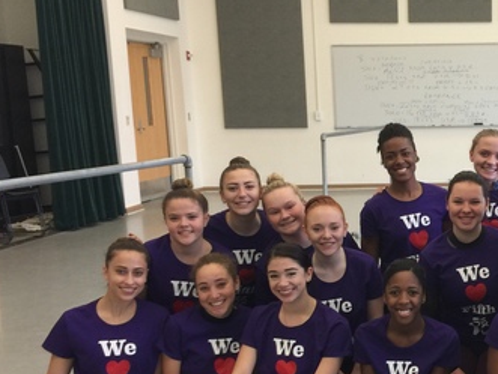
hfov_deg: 29.0
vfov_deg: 23.0
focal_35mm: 63
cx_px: 478
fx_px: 907
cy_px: 291
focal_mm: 4.15
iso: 40
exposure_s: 1/30
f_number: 2.2
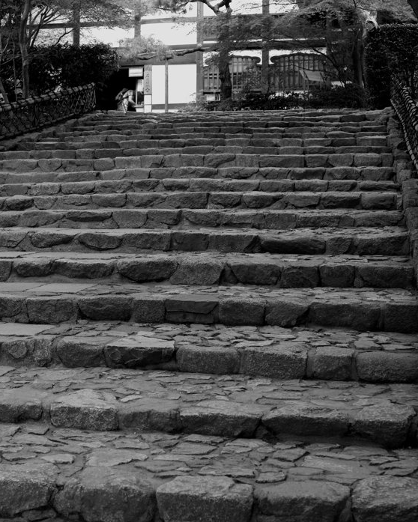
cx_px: 181
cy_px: 287
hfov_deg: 24.6
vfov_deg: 30.5
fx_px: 958
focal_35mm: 62
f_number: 3.2
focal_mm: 30
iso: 200
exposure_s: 1/60
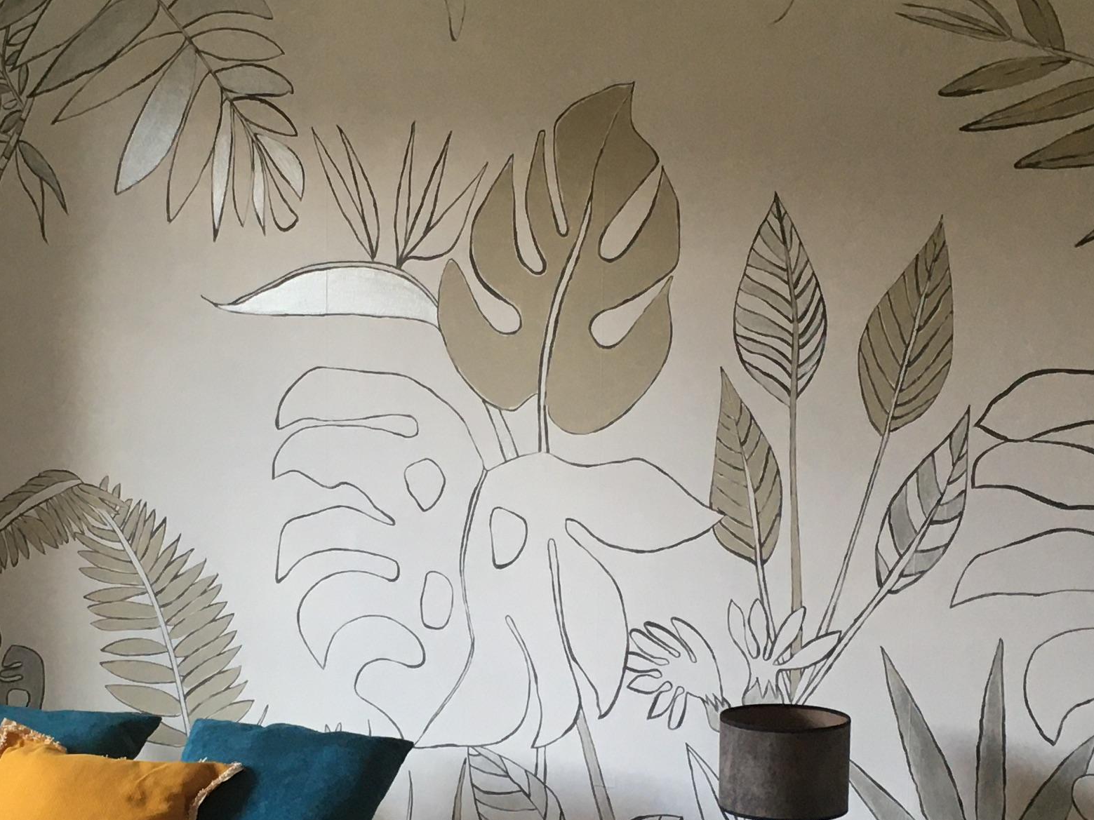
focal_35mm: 75
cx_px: 369
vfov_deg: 19.5
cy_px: 589
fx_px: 2370
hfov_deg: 25.9
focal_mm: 4.15
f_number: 2.2
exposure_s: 1/33
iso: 50
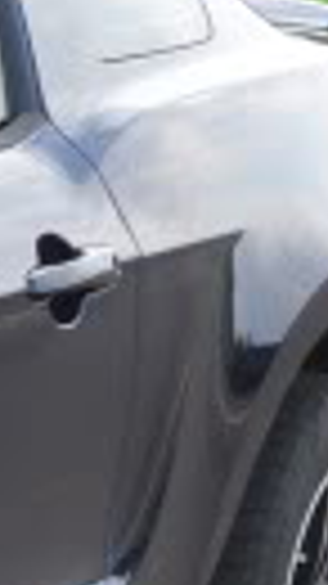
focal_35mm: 321
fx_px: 4970
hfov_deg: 3.4
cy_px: 562
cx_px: -1406
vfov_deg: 6.7
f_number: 9
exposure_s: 1/200
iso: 400
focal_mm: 26
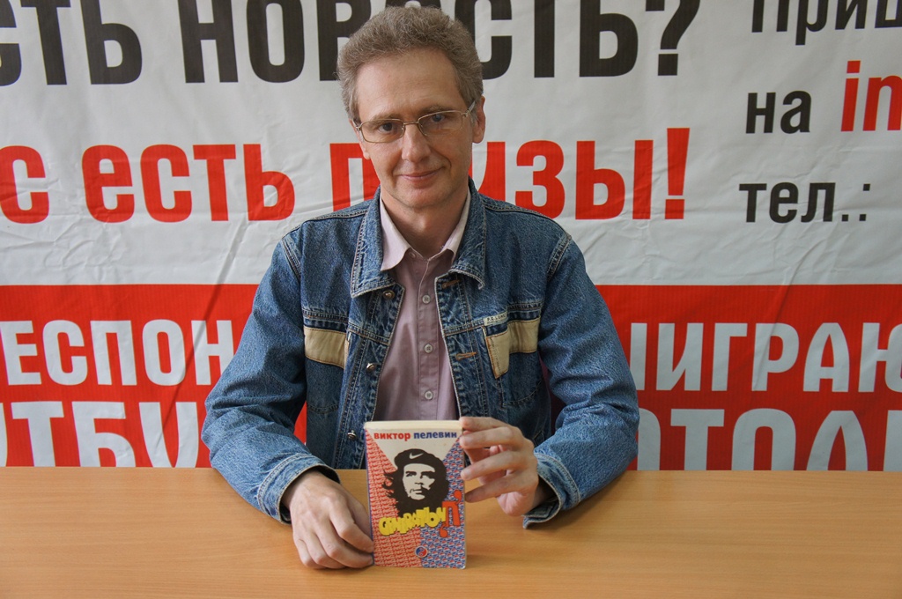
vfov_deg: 36.8
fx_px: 901
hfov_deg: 53.2
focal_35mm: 36
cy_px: 300
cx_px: 451
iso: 1000
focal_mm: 24
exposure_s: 1/160
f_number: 4
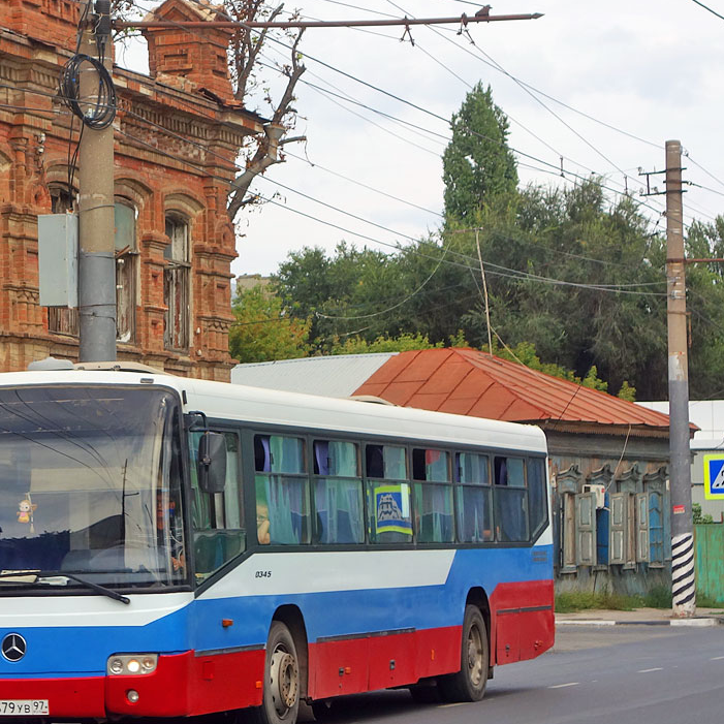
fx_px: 2272
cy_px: 392
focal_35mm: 96
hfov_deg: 17.9
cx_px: 140
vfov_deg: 18.1
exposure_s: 1/500
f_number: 4
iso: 125
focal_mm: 24.4
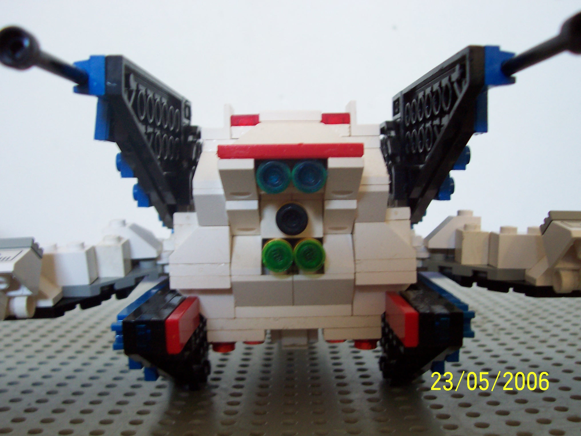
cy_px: 218
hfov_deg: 50.1
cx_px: 290
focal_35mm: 37
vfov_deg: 38.7
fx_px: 621
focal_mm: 5.6
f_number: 2.8
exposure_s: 1/10
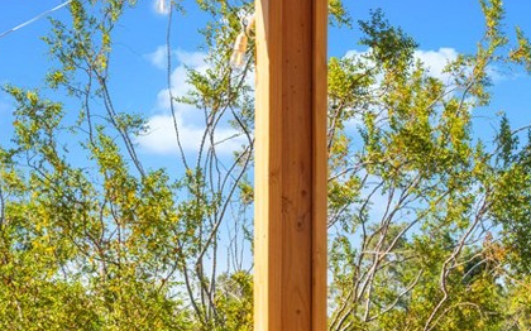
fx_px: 1258
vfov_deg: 14.7
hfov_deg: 23.4
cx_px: 449
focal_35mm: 87
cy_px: 334
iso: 800
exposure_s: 1/200
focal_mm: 35
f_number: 20
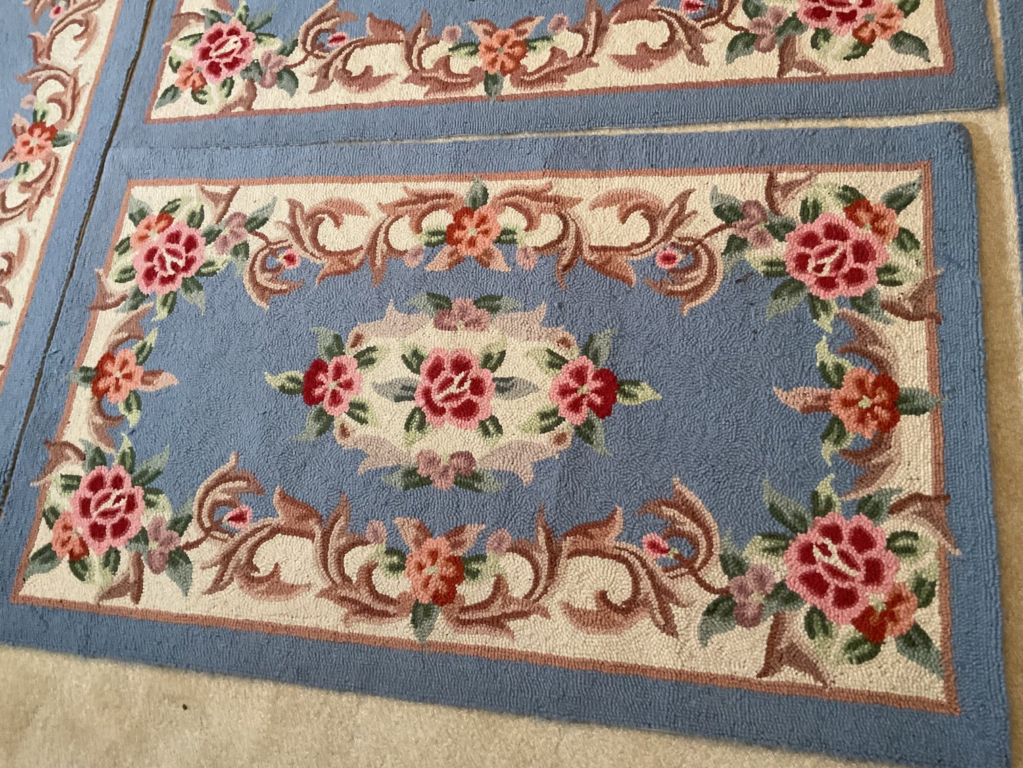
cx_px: 512
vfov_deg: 48.2
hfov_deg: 61.7
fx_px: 857
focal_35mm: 29
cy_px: 384
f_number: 1.8
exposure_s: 1/50
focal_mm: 3
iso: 160
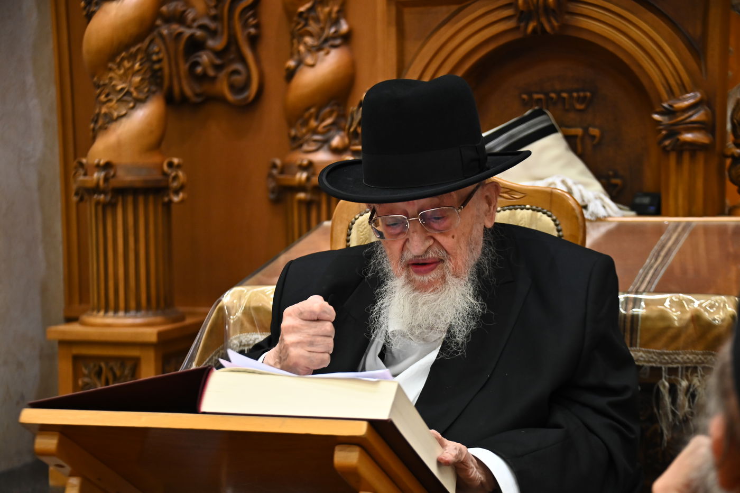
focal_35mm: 82
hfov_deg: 24.8
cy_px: 246
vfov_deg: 16.6
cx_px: 370
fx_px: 1685
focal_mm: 82
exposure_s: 1/160
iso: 2500
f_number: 5
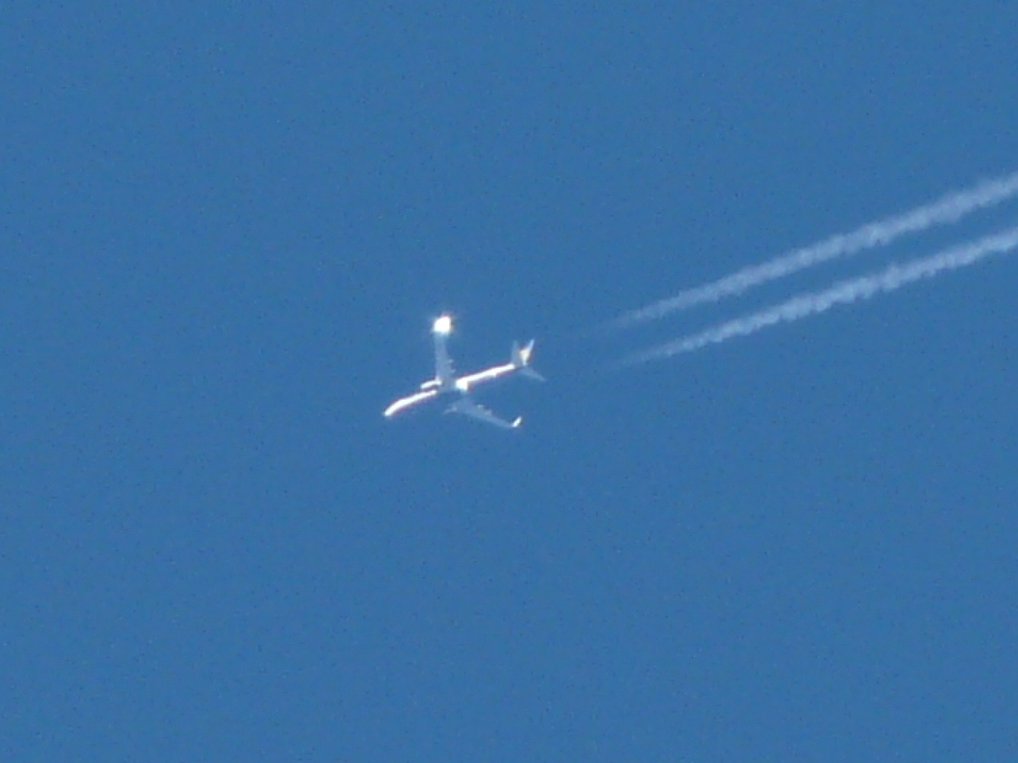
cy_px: 382
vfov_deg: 3.0
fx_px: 14822
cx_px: 509
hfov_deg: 3.9
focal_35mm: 504
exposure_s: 1/400
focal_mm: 82.8
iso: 100
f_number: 5.6
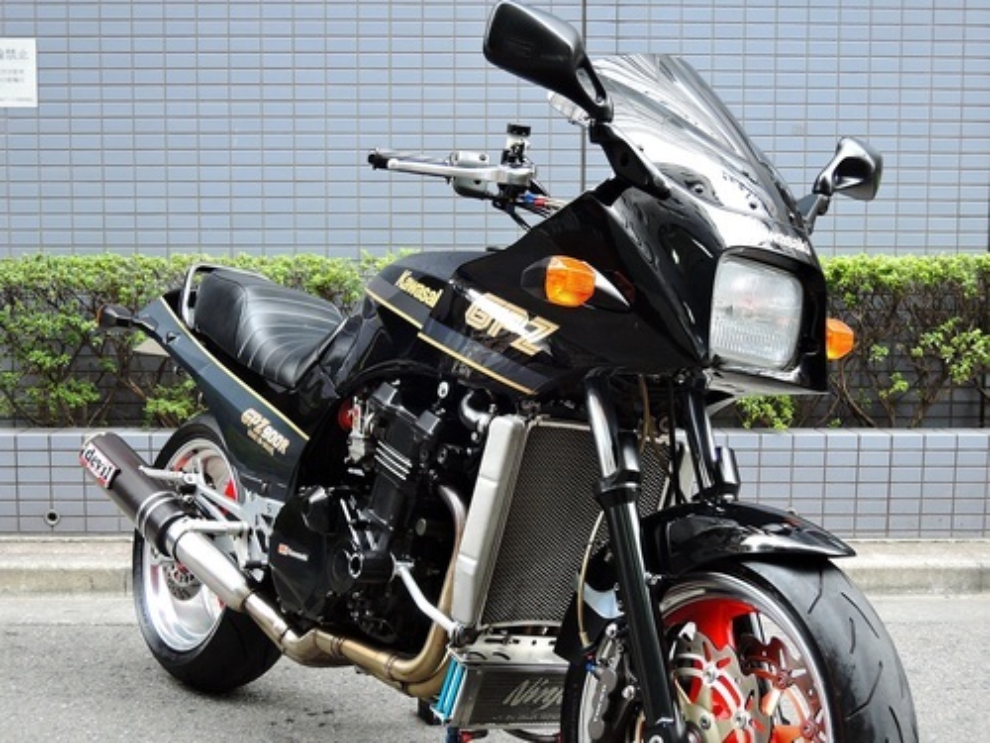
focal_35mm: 50
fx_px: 1430
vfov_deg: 29.1
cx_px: 495
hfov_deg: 38.2
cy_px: 372
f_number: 3.5
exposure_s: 1/30
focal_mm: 10.7
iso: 400
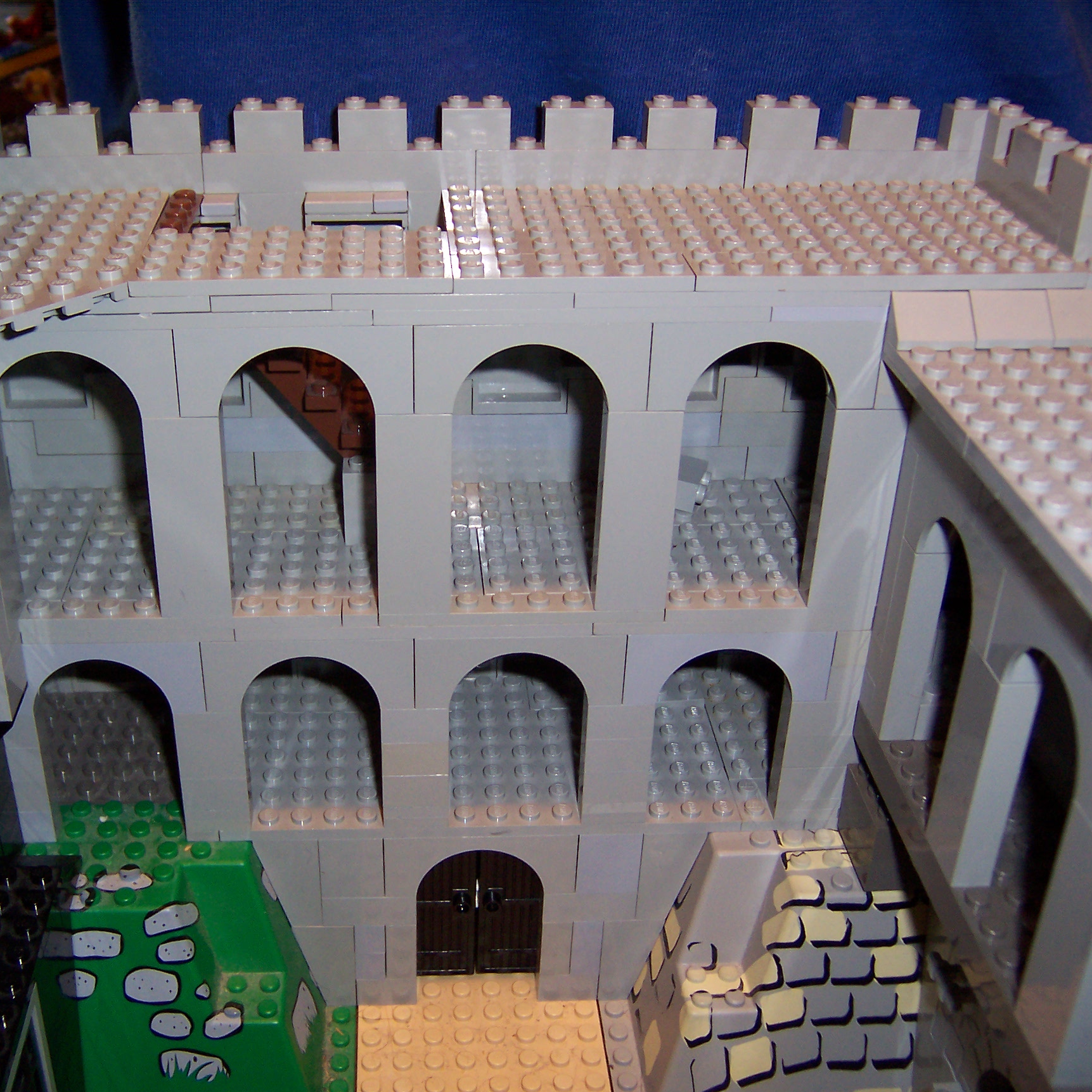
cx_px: 425
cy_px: 547
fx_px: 1392
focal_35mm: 39
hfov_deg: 42.6
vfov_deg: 42.8
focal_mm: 5.5
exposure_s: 1/60
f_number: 2.8
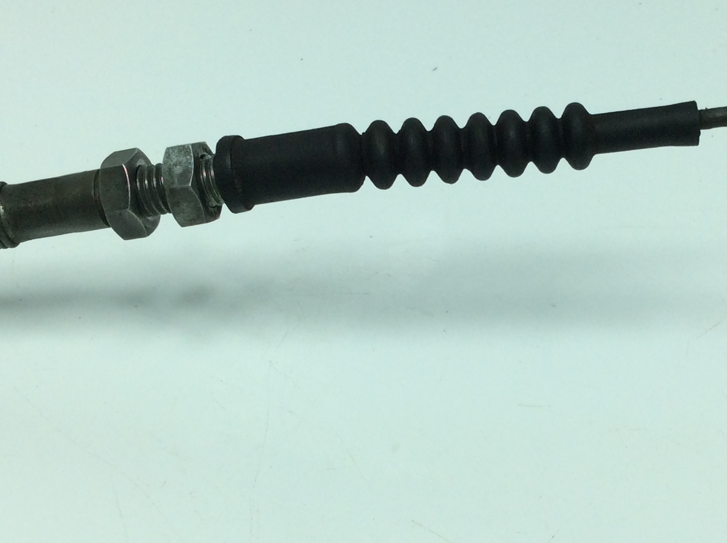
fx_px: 1216
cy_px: 226
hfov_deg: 33.2
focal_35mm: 58
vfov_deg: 25.1
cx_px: 430
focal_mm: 3.3
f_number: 2.4
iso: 32
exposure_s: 1/622
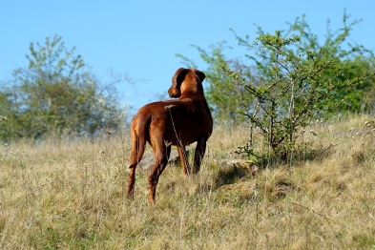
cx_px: 188
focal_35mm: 165
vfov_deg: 8.3
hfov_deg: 12.5
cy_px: 125
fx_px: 1719
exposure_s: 1/320
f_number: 6.3
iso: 100
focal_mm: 110
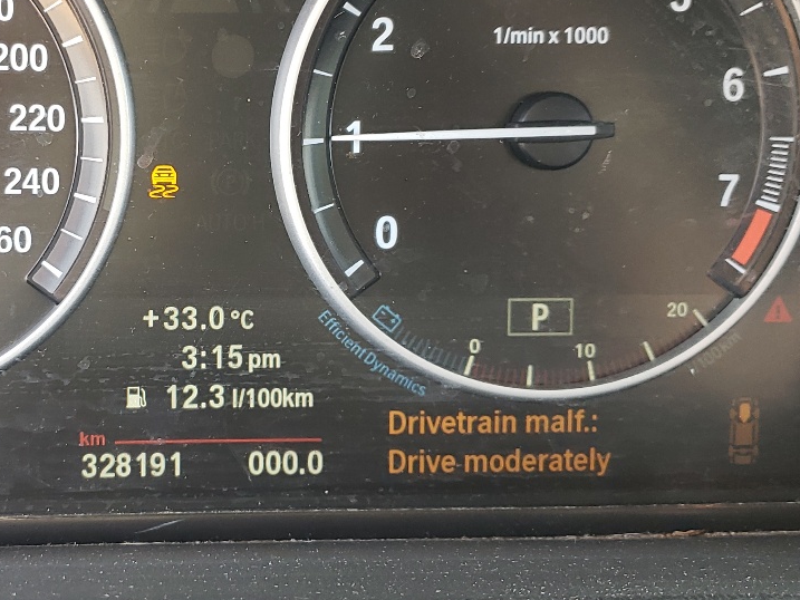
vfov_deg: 25.2
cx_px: 175
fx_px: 1341
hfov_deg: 32.4
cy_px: 245
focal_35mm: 58
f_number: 1.5
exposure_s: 1/50
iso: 58
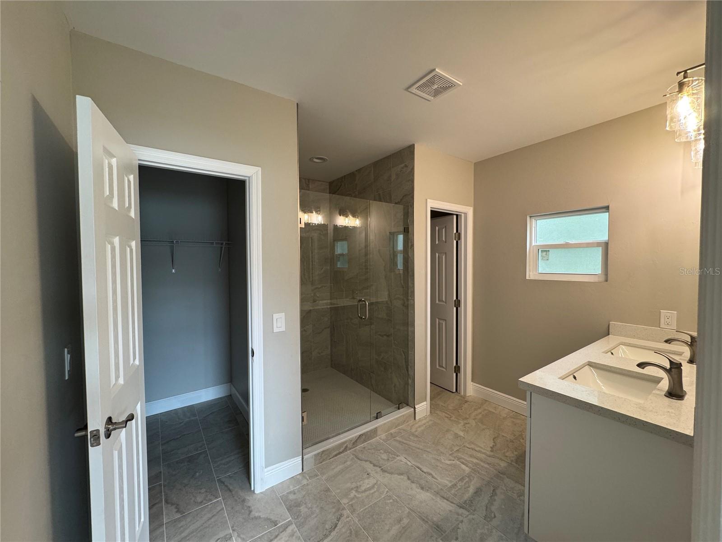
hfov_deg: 102.1
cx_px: 361
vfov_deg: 85.7
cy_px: 271
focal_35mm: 14
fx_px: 292
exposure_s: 1/120
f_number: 2.2
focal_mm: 2.22
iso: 160
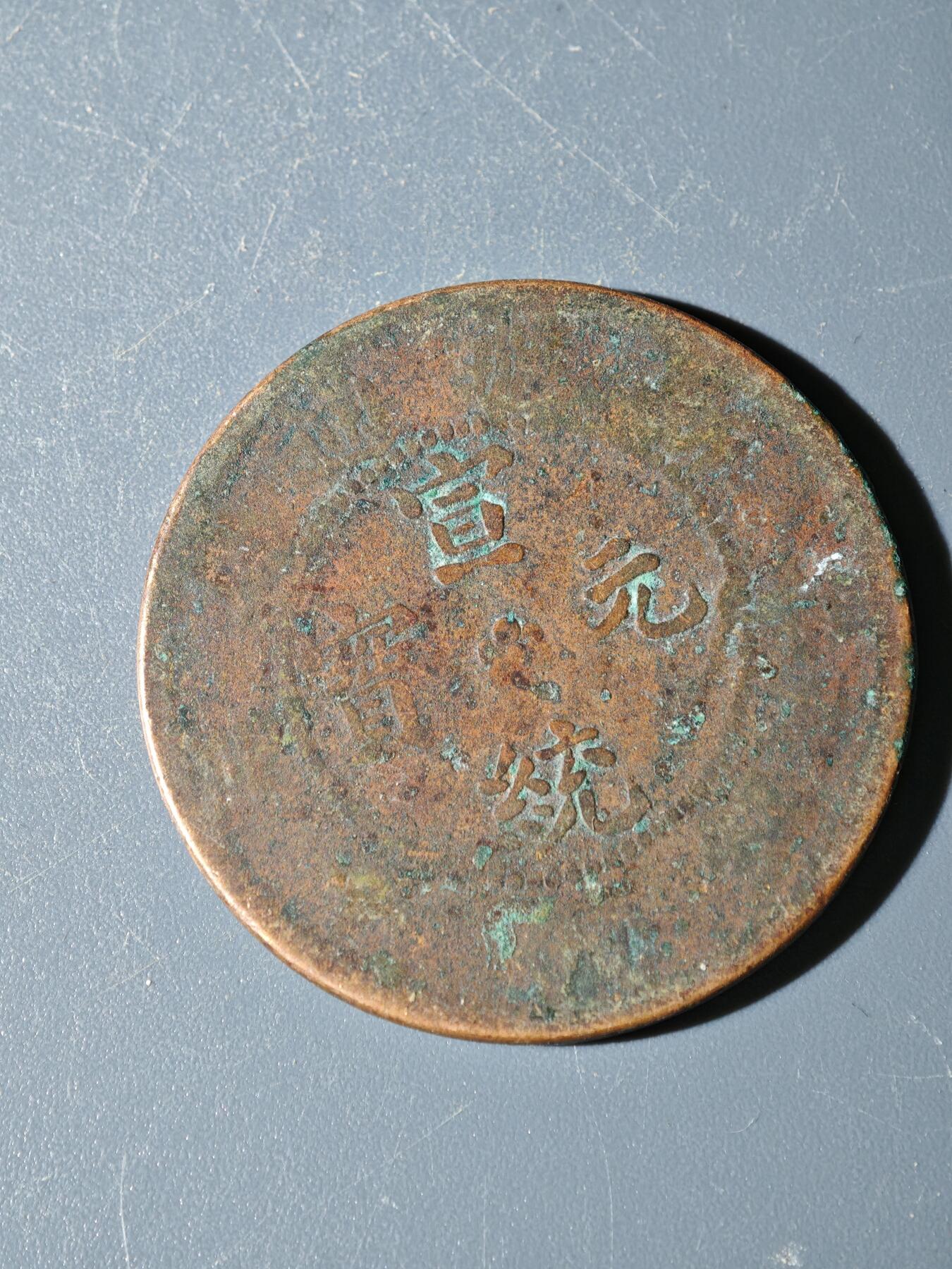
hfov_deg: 21.6
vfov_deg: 28.6
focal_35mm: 68
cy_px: 634
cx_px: 476
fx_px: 2493
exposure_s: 1/100
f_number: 2
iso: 640
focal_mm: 9
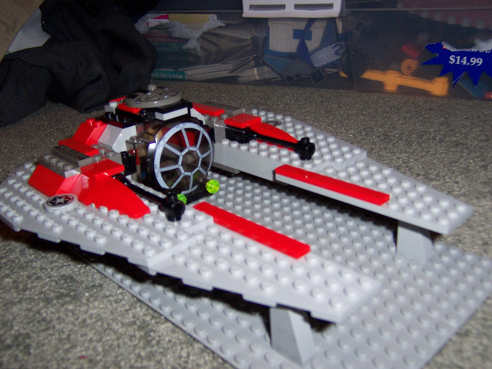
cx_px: 246
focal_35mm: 36
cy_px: 184
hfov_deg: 51.4
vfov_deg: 39.7
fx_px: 512
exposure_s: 1/60
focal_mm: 5.6
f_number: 2.8
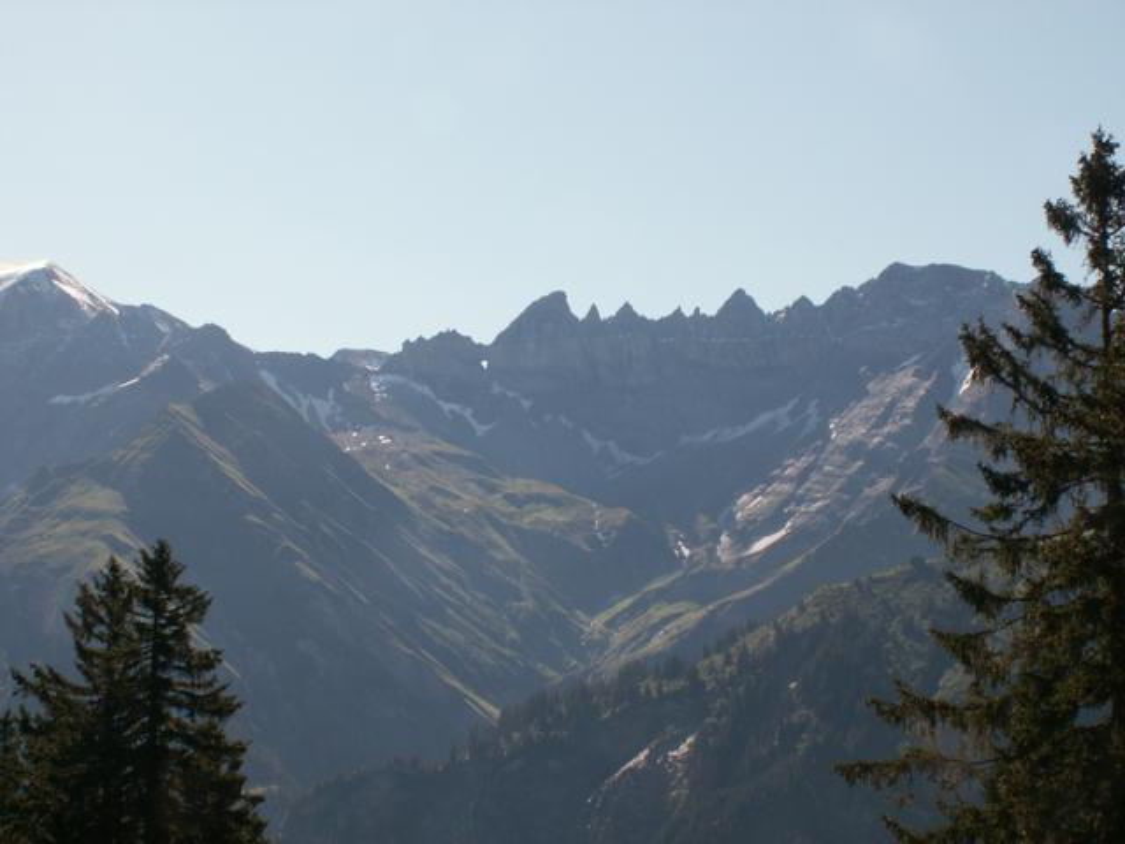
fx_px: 2080
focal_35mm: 64
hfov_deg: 30.3
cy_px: 422
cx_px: 562
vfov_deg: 22.9
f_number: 8
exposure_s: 1/160
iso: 50
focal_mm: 10.76
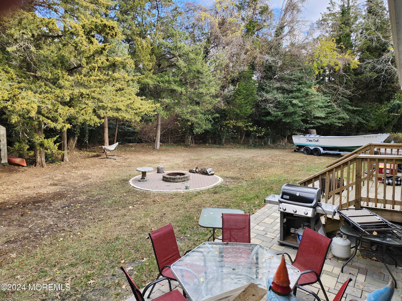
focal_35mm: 23
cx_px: 201
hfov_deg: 73.9
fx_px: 267
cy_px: 150
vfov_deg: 58.9
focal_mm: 5.54
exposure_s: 1/180
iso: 32
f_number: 1.8
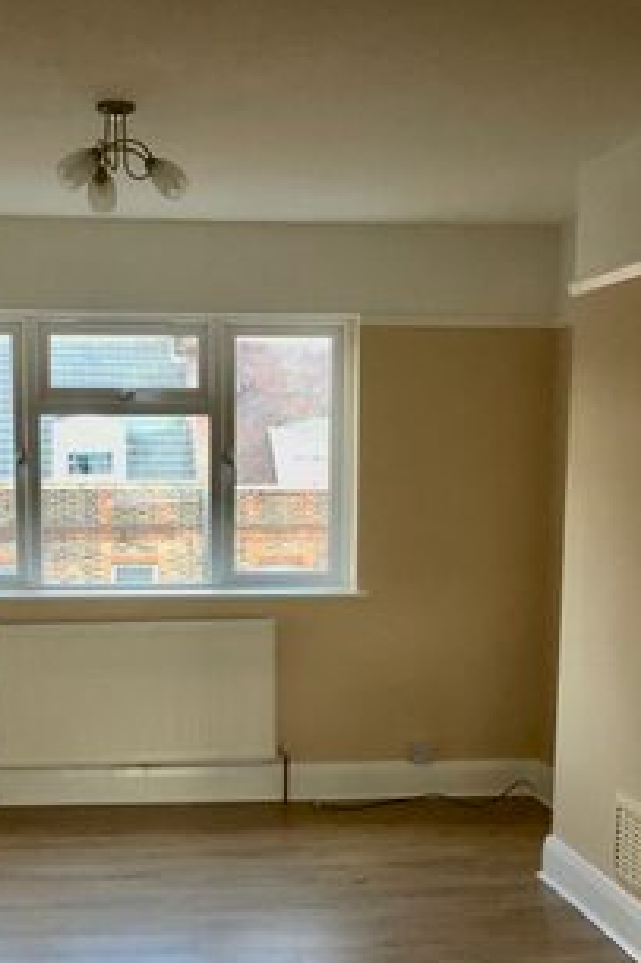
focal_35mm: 52
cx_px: 227
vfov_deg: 37.7
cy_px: 661
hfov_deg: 25.9
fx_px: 1390
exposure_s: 1/33
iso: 32
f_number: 2.2
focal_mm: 4.15
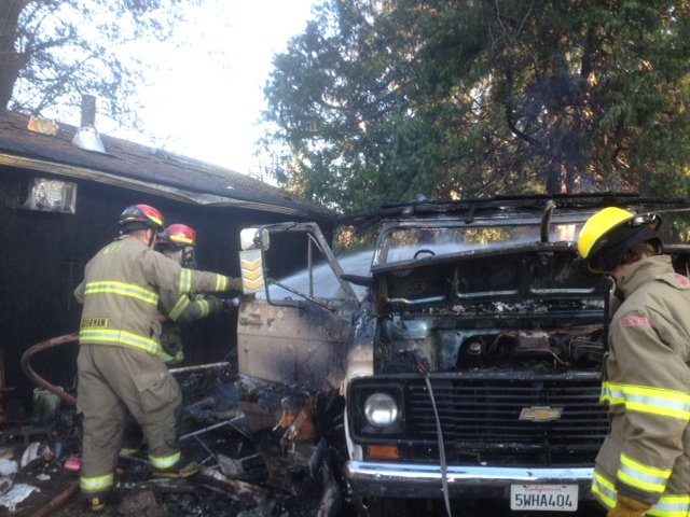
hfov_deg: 52.6
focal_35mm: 35
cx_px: 345
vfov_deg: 40.7
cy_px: 258
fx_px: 698
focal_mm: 4.28
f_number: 2.4
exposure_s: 1/120
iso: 80
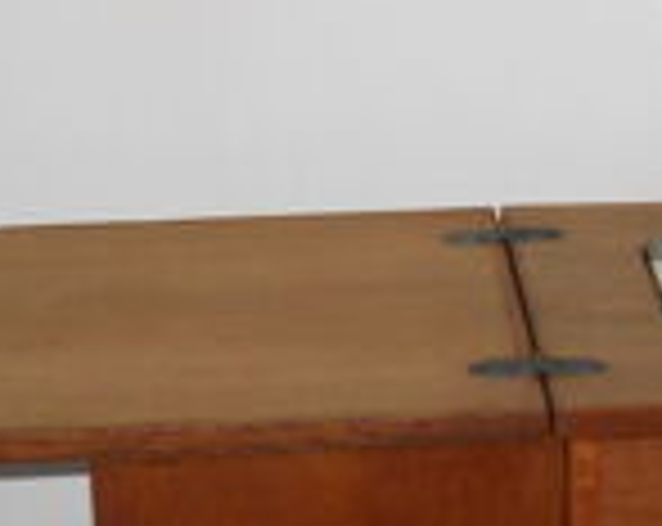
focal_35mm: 131
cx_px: 612
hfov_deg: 14.6
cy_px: 616
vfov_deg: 11.5
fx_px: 2562
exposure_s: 1/30
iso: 200
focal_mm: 6.72
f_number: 3.1
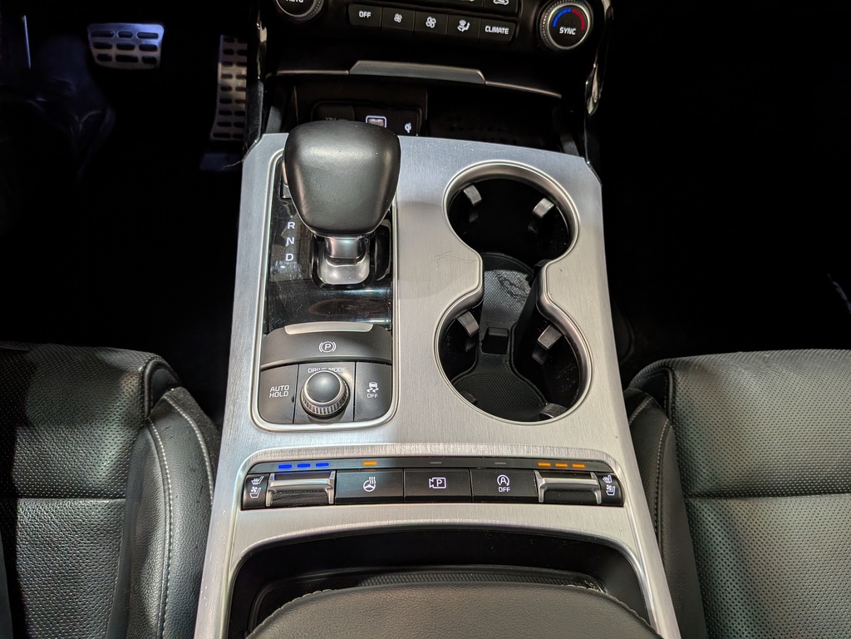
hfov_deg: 71.6
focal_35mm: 24
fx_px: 590
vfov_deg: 56.8
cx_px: 426
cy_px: 320
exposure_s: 1/133
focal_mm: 4.53
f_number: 1.7
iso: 30
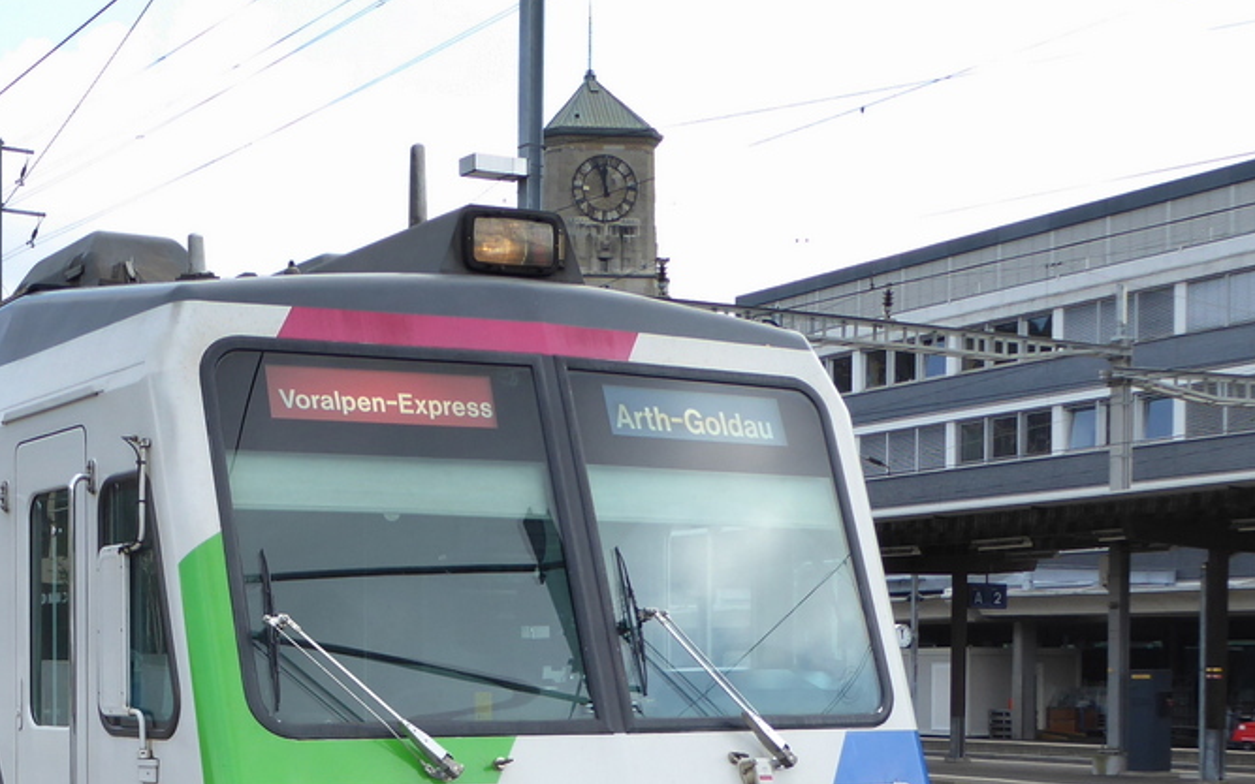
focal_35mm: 61
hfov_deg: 32.6
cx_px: 252
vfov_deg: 20.8
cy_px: 731
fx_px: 2087
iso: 80
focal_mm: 5.4
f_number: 3.5
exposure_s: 1/250
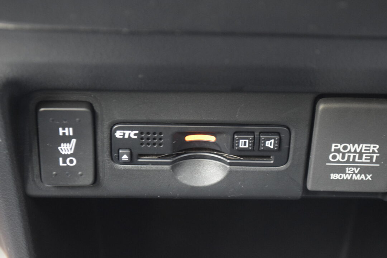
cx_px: 194
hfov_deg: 24.6
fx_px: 887
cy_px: 129
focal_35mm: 82
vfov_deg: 16.6
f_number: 5.6
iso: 3200
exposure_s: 1/20
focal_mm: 55
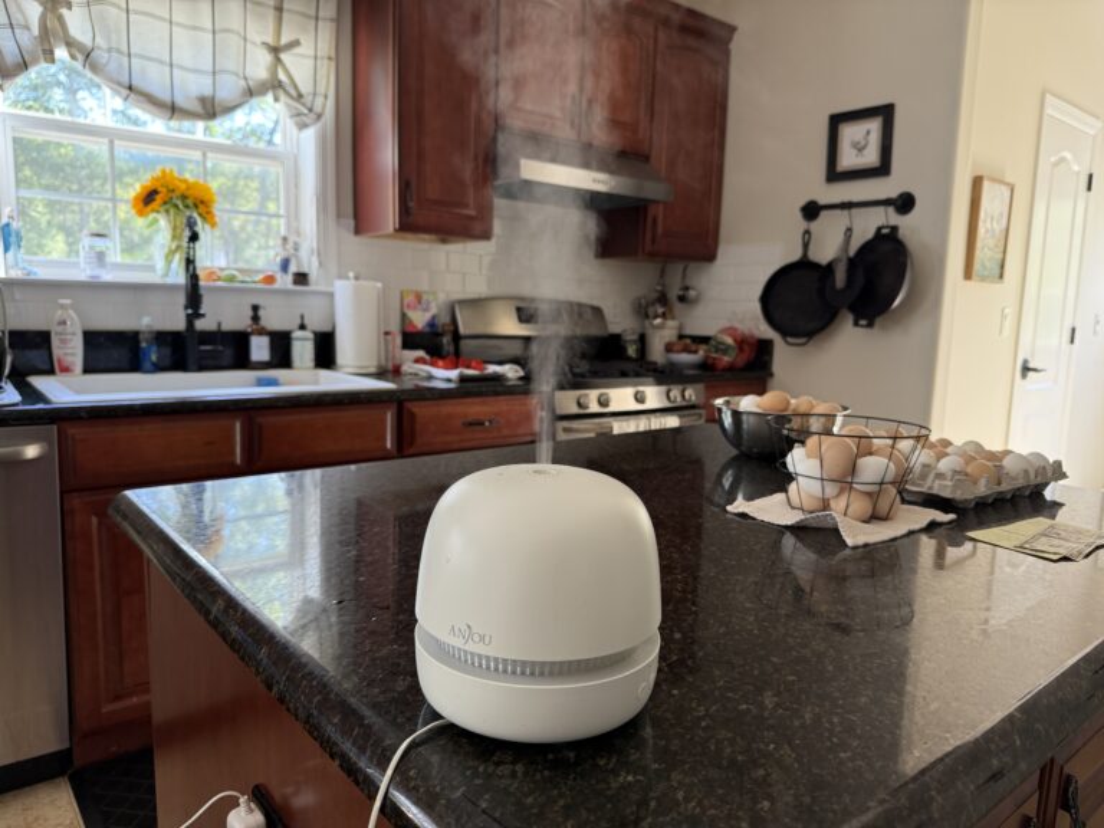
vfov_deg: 56.8
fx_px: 765
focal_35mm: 24
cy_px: 414
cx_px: 552
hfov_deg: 71.6
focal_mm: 6.76
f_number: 1.78
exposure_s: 1/103
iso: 200
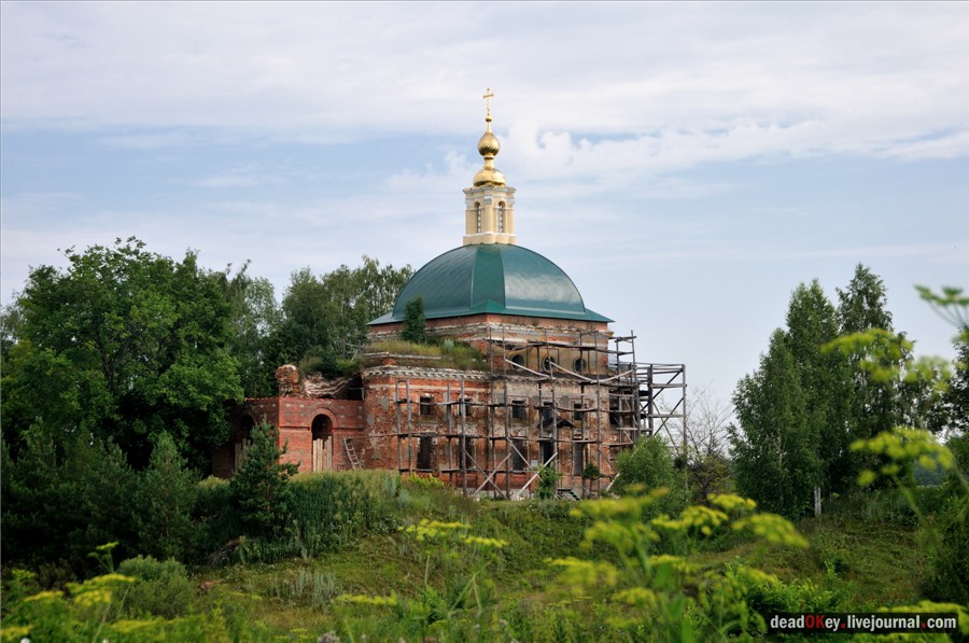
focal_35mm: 98
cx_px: 484
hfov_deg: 21.0
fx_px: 2620
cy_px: 322
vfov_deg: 14.0
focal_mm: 65
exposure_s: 1/640
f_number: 6.3
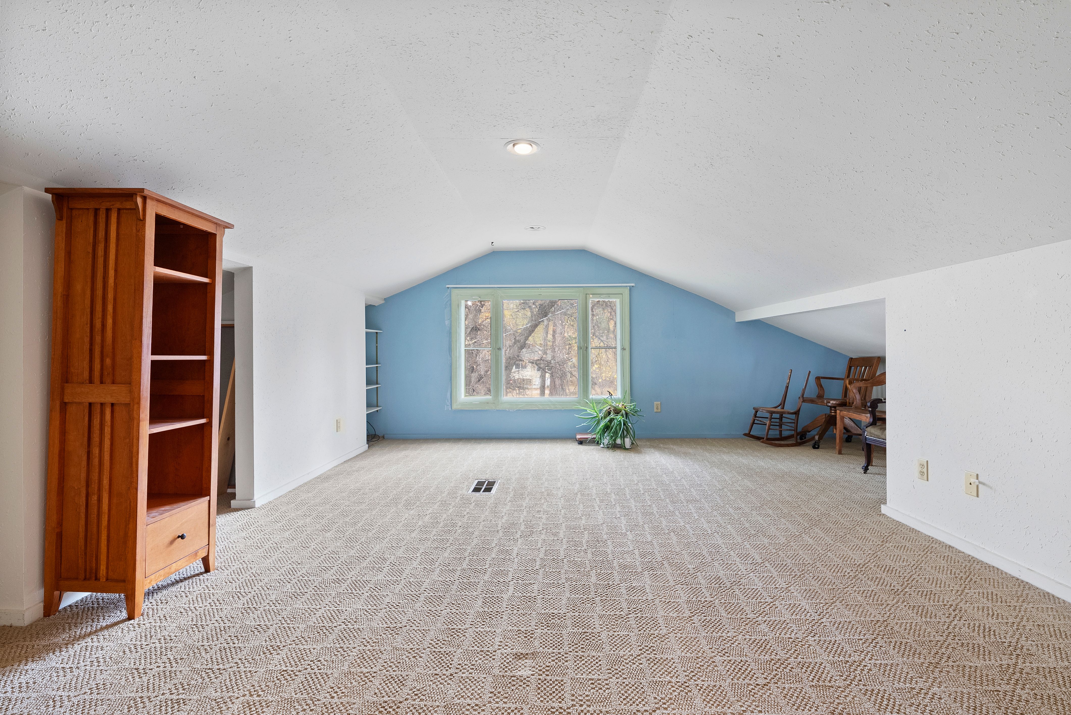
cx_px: 536
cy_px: 358
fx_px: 476
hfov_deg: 96.7
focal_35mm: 16
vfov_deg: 73.8
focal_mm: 16
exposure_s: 1/1.25
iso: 800
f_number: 8
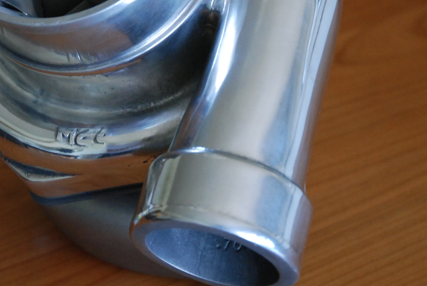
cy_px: 46
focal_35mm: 125
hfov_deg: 16.2
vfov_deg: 10.9
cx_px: 82
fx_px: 1484
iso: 800
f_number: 4.5
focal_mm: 40
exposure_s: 1/30
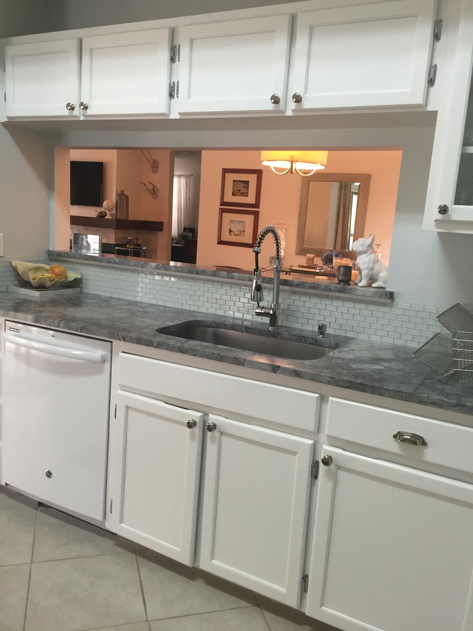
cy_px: 316
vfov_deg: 61.7
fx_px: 528
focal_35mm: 29
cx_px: 236
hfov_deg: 48.2
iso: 80
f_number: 2.2
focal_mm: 4.15
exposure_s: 1/30
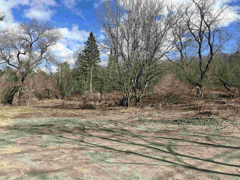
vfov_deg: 56.8
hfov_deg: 71.6
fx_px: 166
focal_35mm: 24
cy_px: 90
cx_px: 120
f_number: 1.78
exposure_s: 1/3717
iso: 80
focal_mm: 6.86
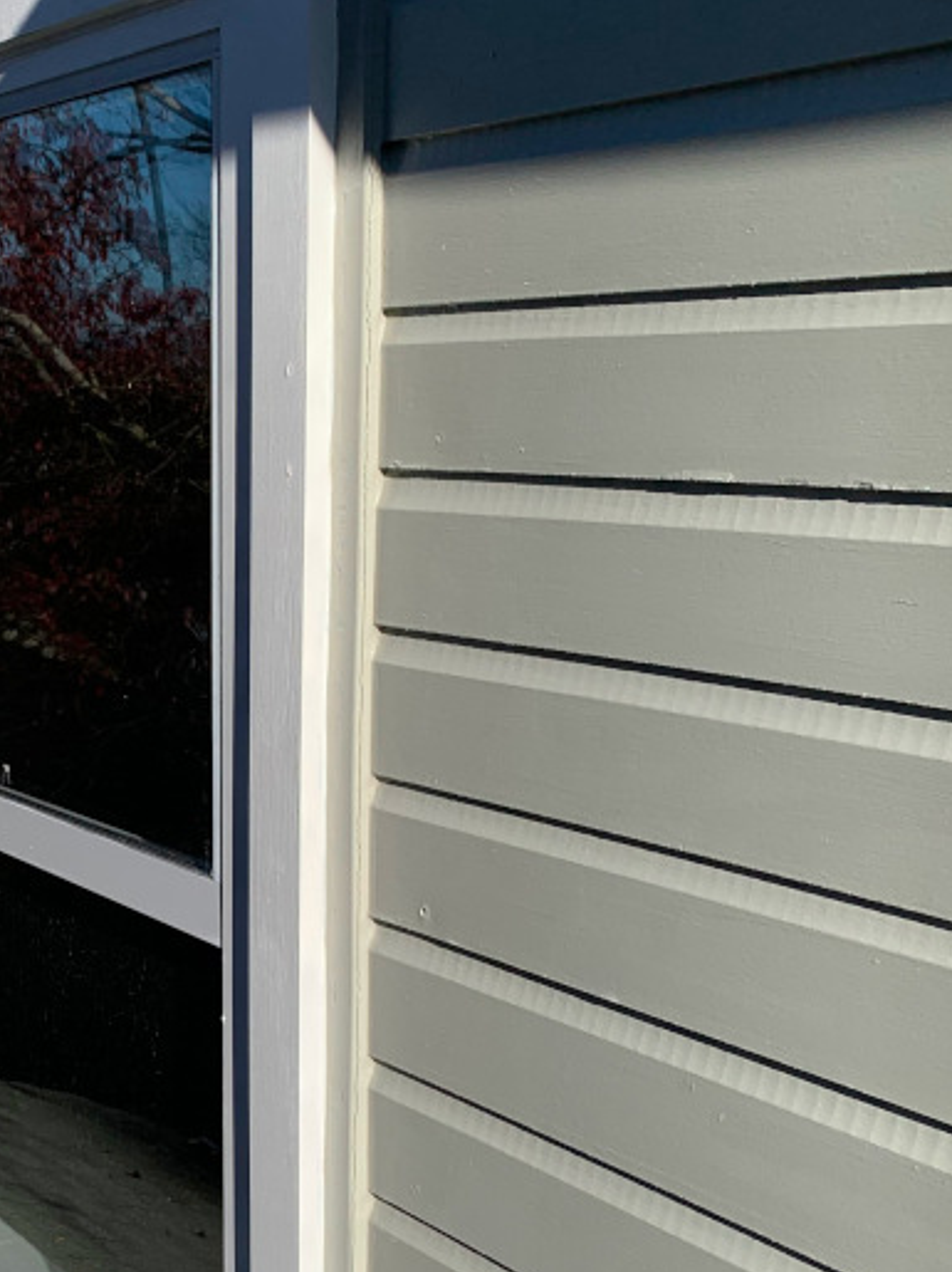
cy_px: 862
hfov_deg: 26.1
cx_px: 89
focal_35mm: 54
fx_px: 1982
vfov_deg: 35.2
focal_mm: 4.25
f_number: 1.8
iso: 25
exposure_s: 1/2681
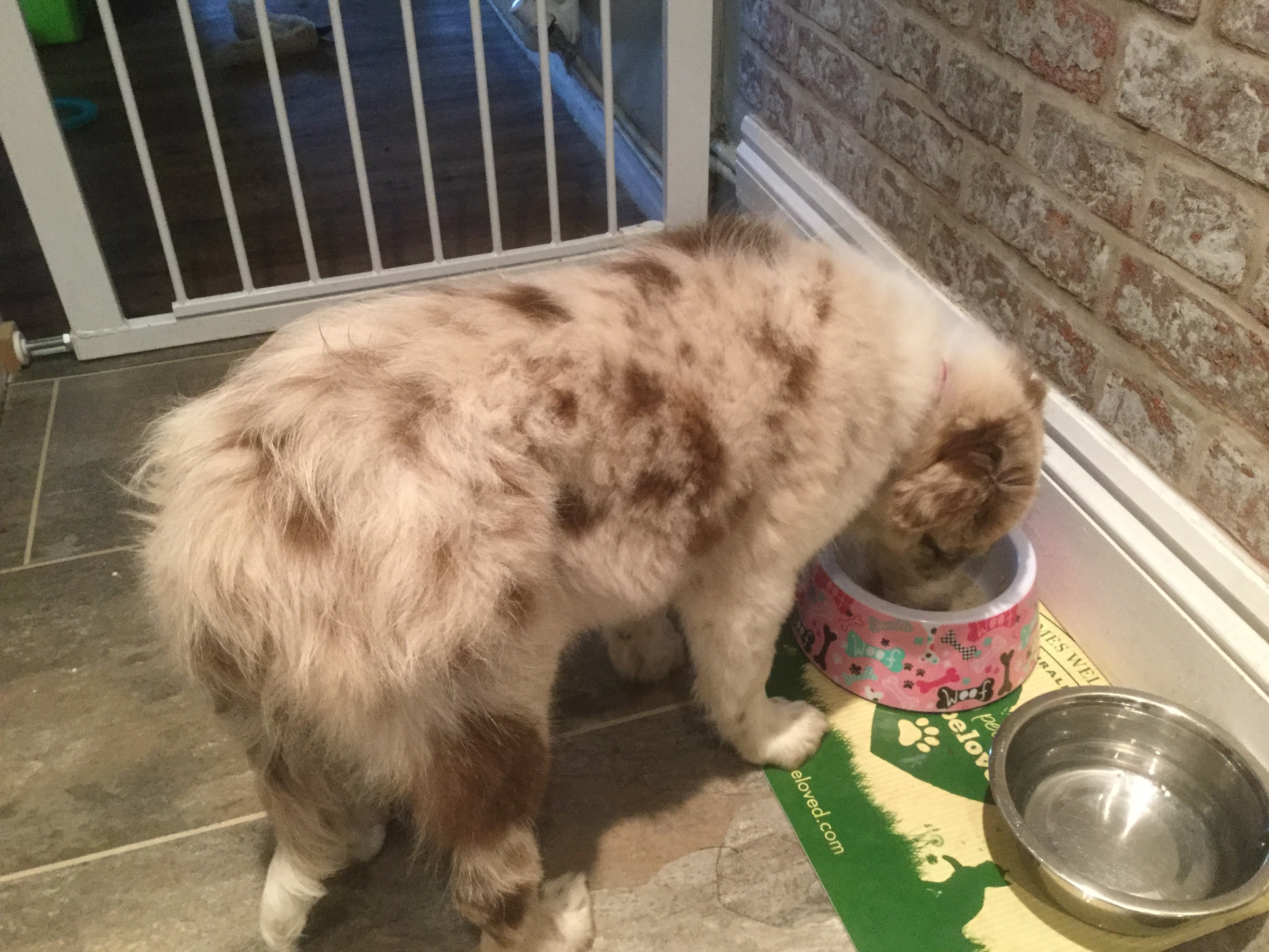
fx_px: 1136
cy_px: 476
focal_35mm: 31
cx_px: 634
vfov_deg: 45.4
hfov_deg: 58.4
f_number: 2.4
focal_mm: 3.3
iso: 200
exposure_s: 1/17
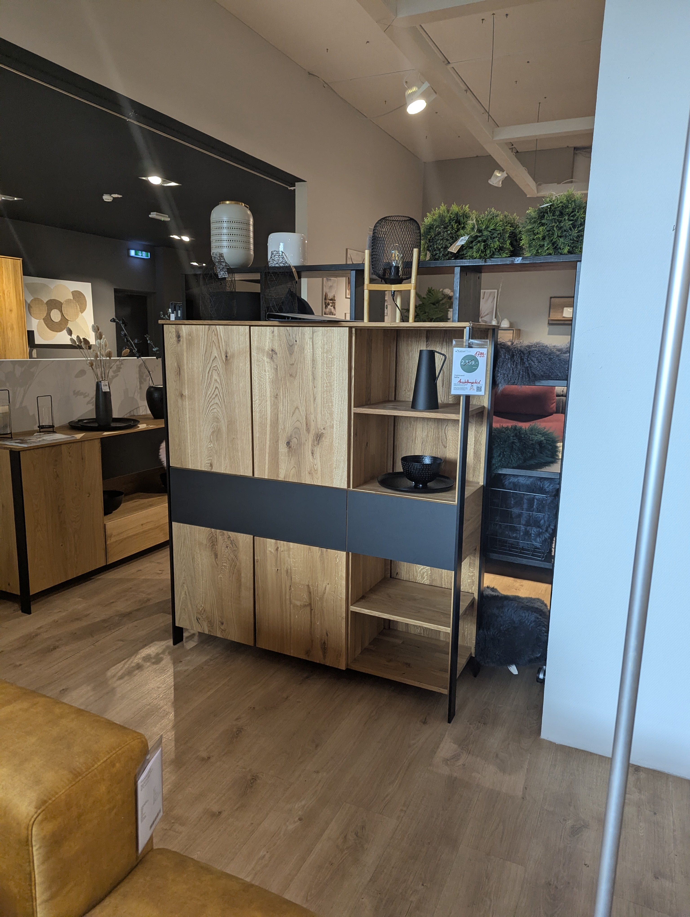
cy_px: 458
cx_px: 345
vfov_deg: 71.5
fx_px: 636
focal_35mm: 24
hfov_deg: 56.9
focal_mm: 6.81
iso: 159
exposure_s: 1/100
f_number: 1.85
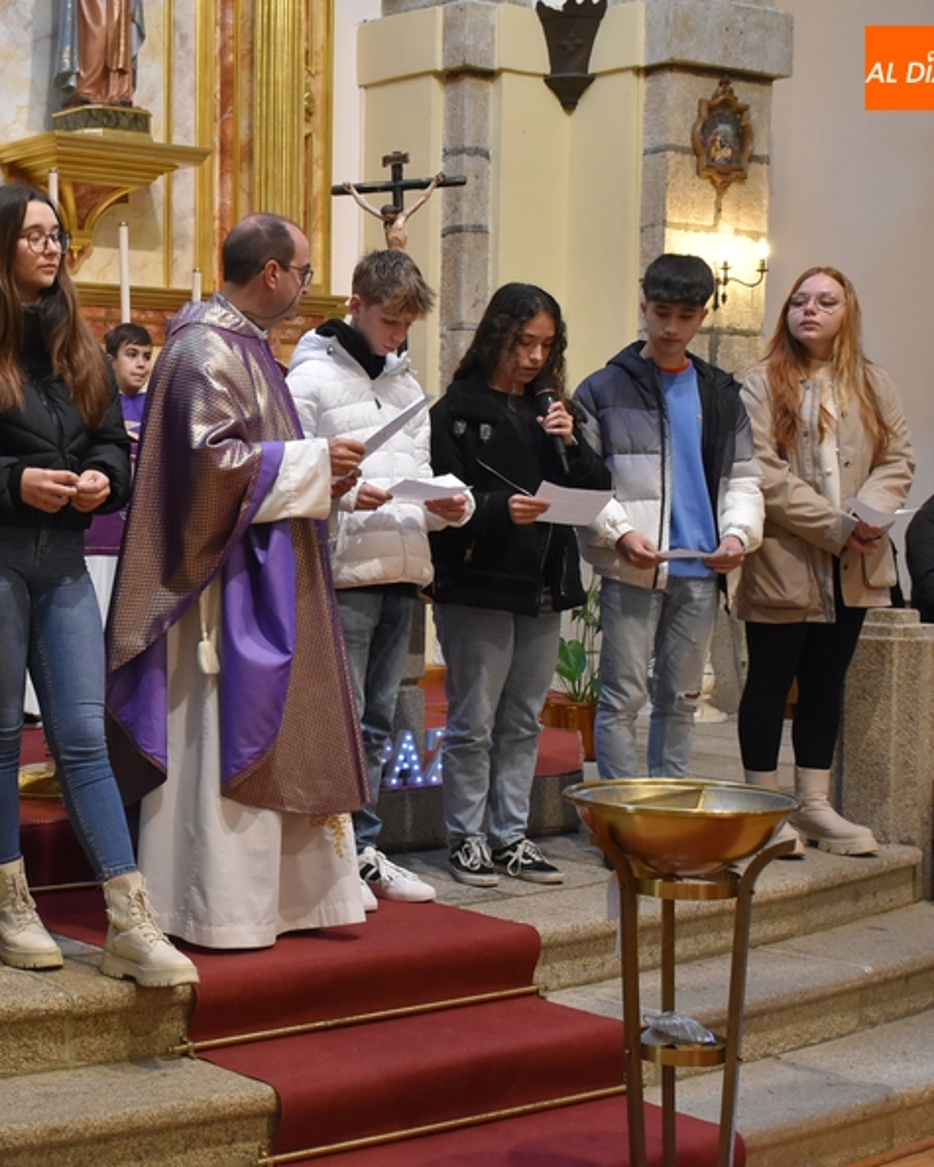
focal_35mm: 58
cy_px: 579
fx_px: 1993
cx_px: 106
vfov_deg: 32.6
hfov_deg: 25.6
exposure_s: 1/60
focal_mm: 27
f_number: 4
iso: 1600
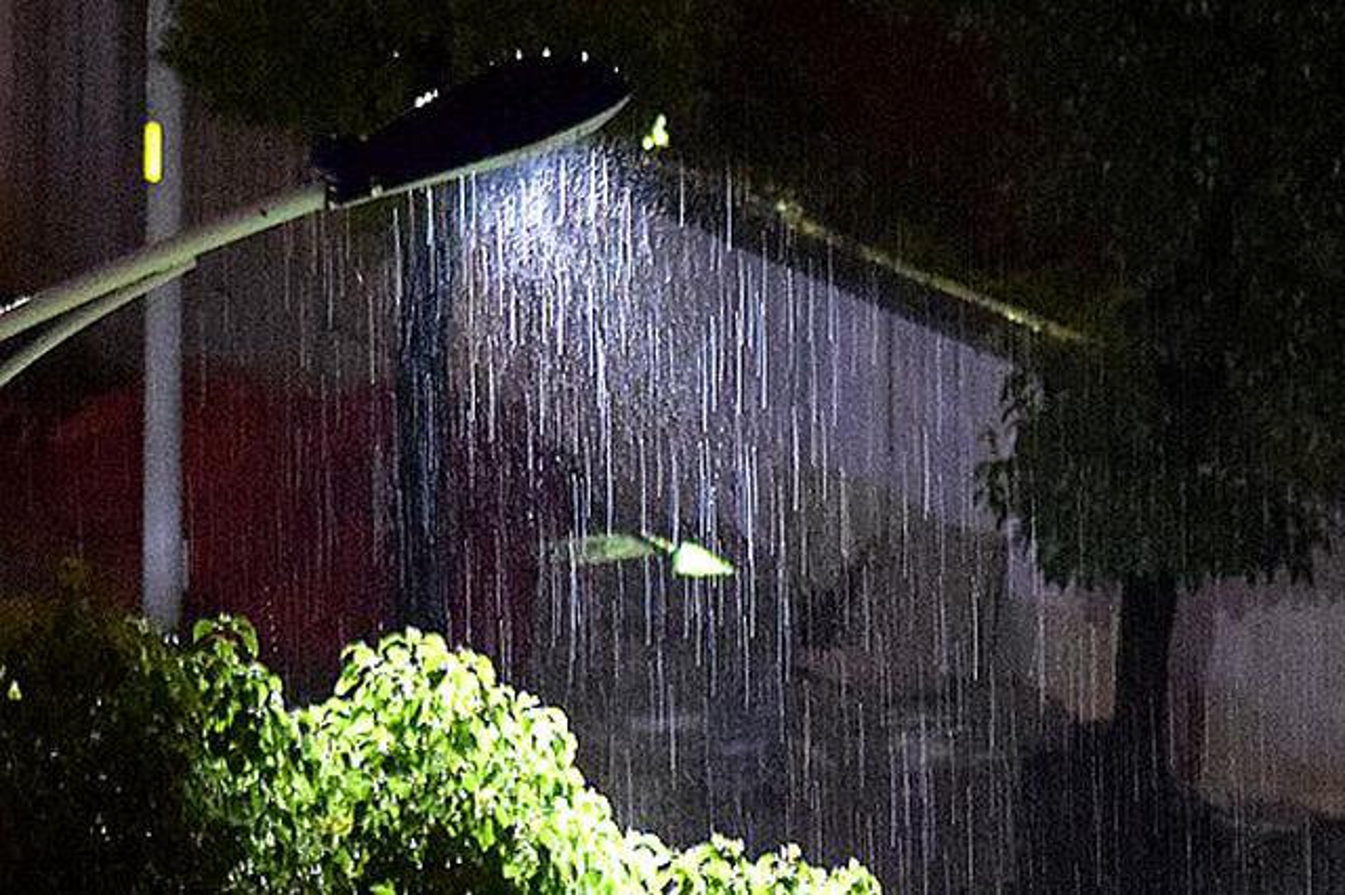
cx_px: 672
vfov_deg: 8.7
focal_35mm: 158
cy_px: 448
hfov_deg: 13.0
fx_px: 5881
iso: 6400
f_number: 2.8
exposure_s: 1/30
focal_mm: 105
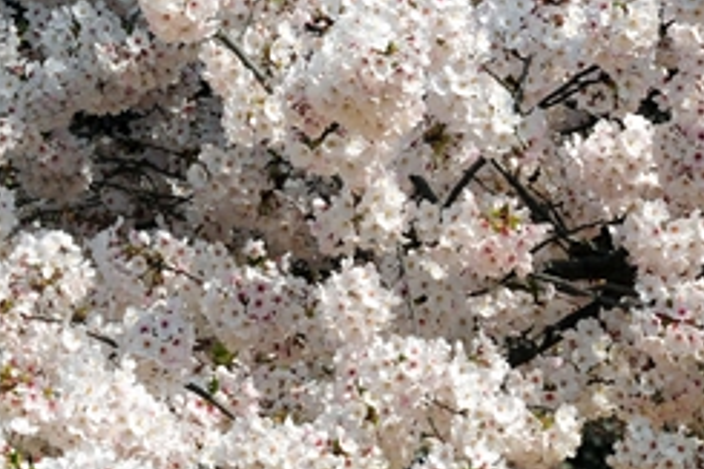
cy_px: -286
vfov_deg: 4.0
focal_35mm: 343
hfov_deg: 6.0
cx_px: 109
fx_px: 6703
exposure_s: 1/500
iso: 400
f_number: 11
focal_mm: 70
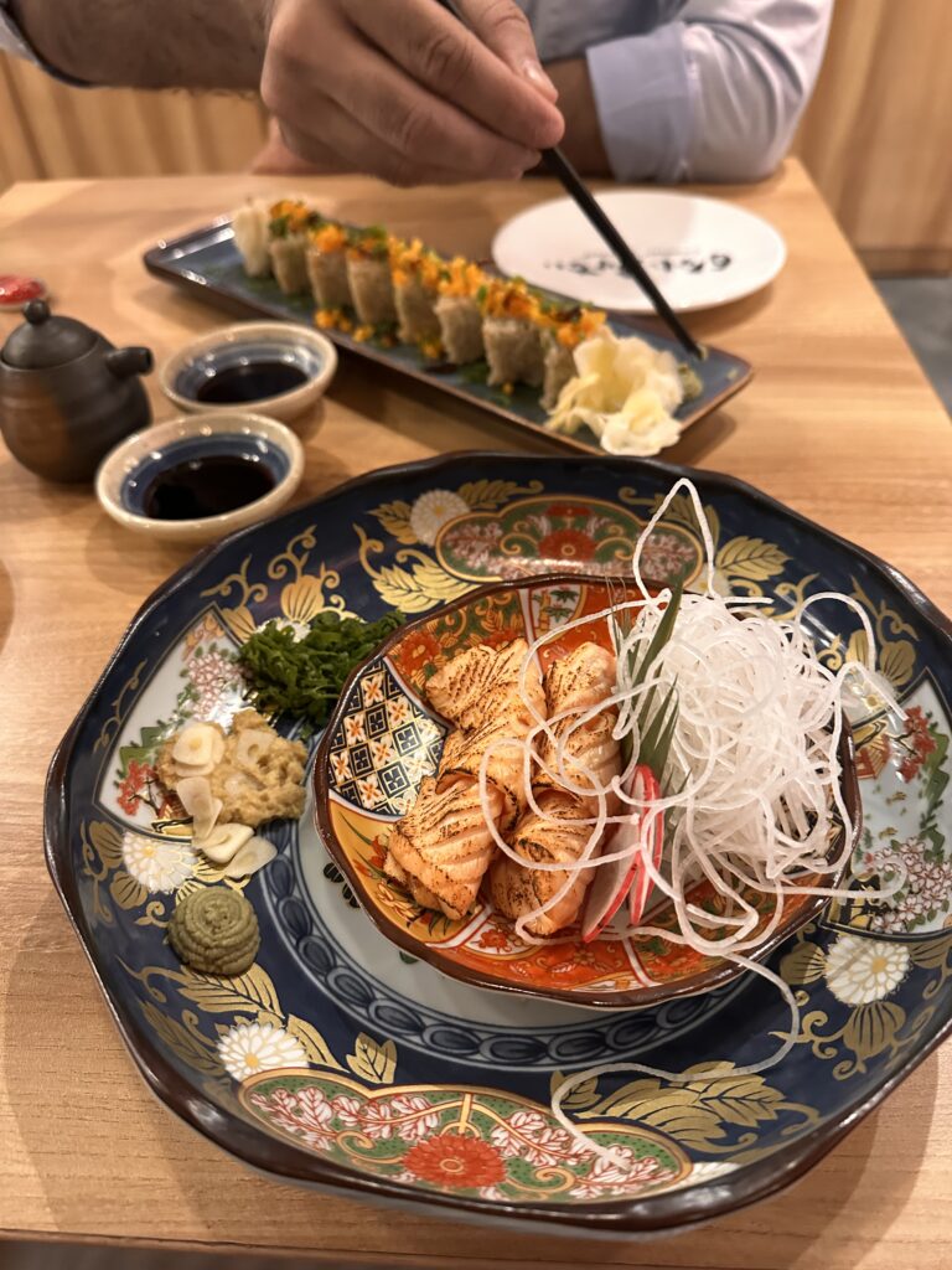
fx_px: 880
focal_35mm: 24
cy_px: 635
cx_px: 476
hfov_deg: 56.8
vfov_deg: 71.6
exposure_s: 1/50
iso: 800
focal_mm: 6.86
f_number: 1.78
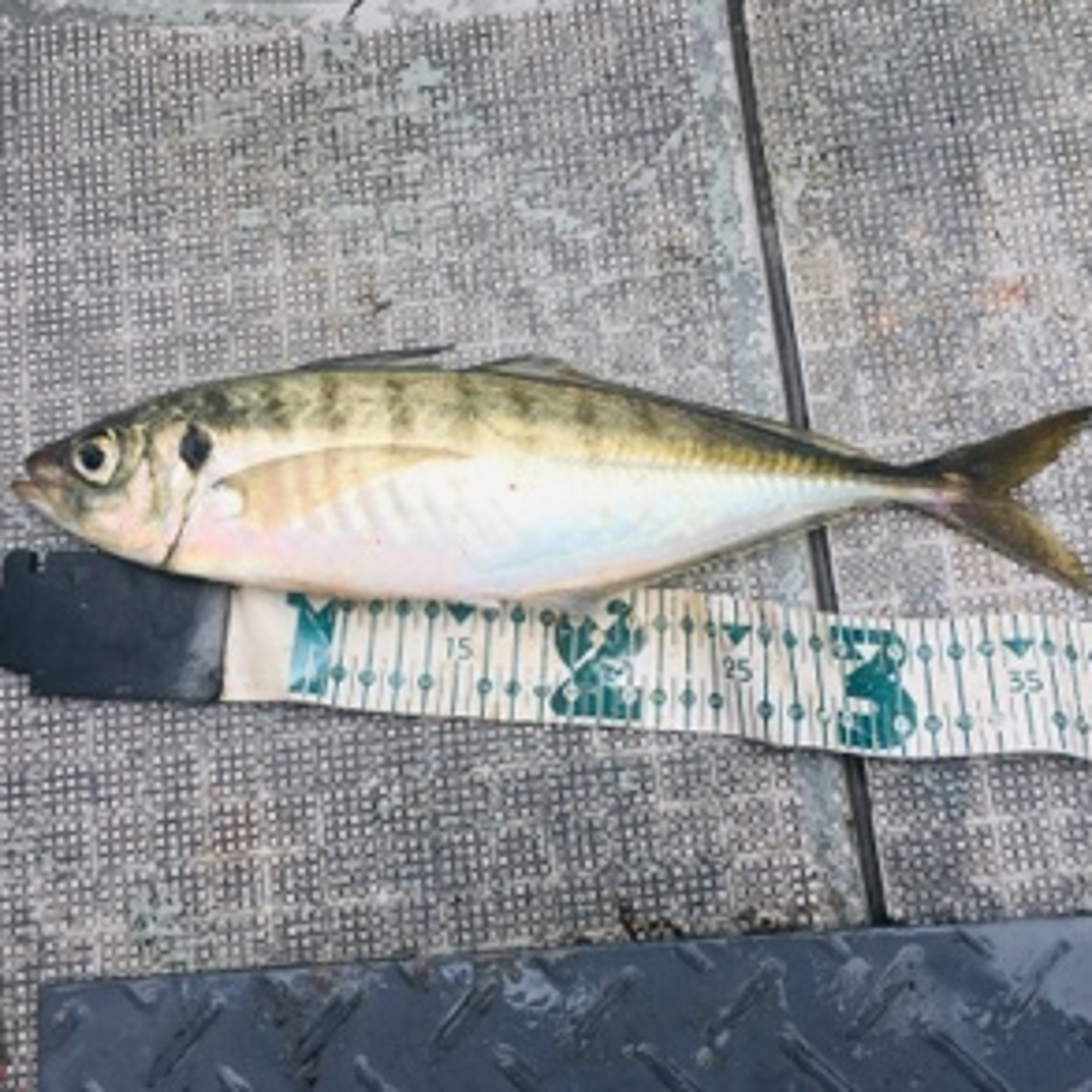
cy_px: 552
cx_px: 537
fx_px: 1249
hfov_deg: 47.2
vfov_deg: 47.2
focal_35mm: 35
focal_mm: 4.15
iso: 25
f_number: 2.2
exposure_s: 1/366
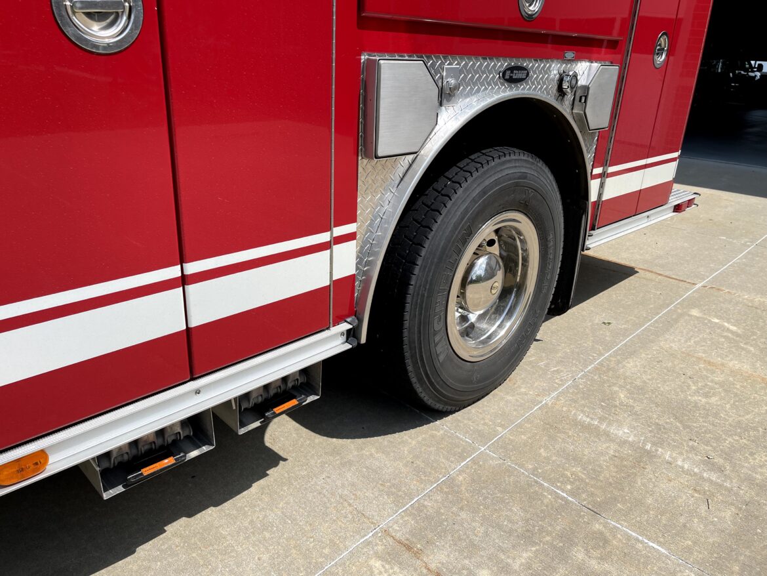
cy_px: 288
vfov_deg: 53.1
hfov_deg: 67.3
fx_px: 576
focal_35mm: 26
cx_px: 384
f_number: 1.6
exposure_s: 1/3663
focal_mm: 5.1
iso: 32
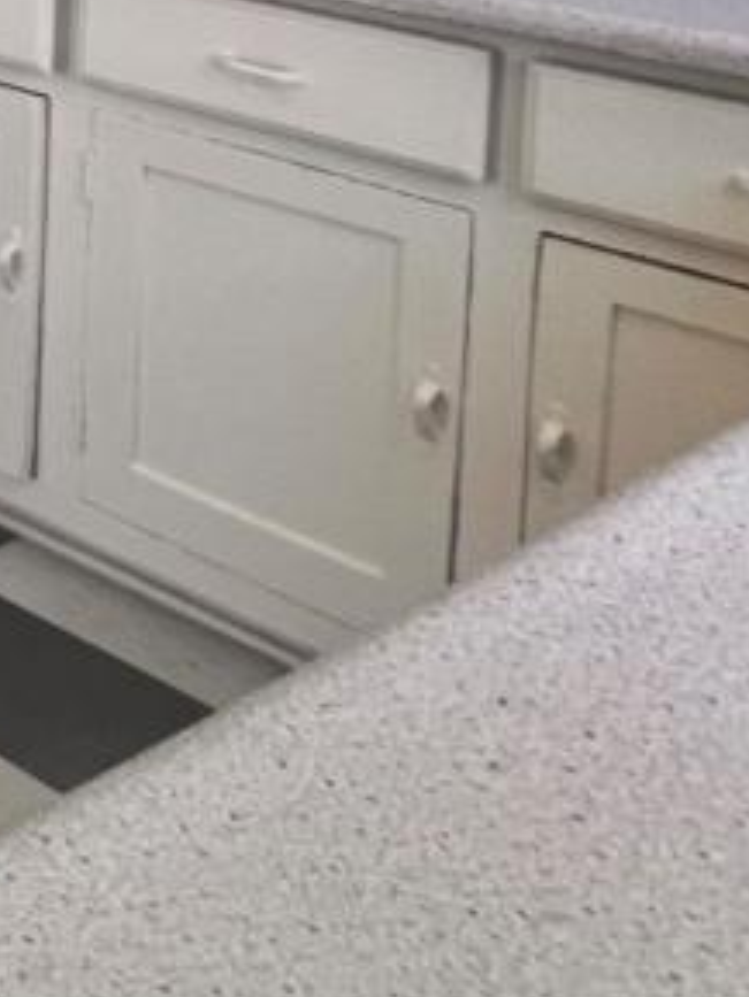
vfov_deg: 28.6
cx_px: -1232
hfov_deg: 13.5
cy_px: -324
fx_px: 1557
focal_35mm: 54
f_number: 1.8
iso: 100
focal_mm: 1.57
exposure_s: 1/120
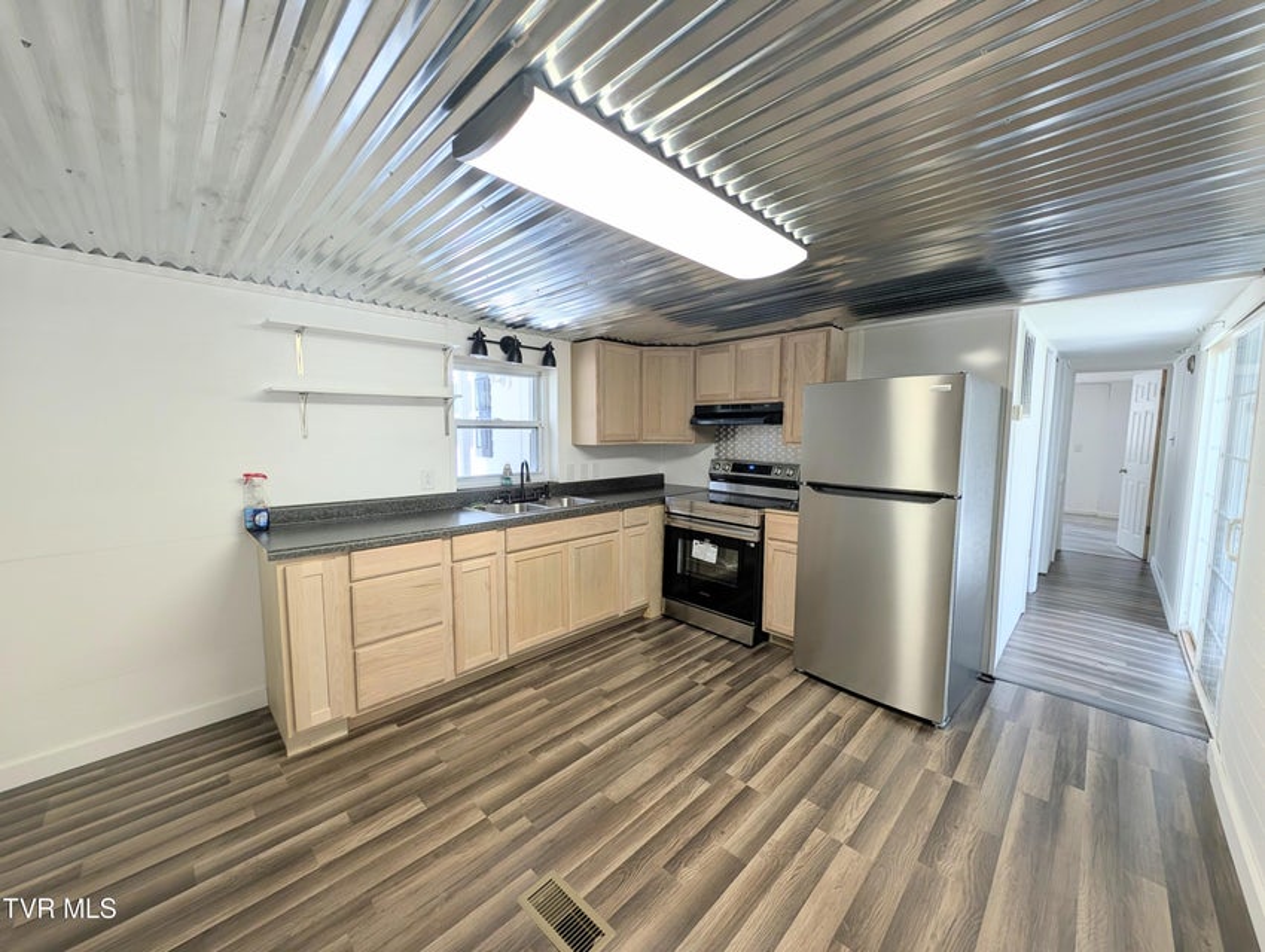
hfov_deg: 110.5
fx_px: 439
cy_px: 476
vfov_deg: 94.6
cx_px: 632
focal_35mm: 12
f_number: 1.95
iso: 55
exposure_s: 1/131
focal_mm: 2.23
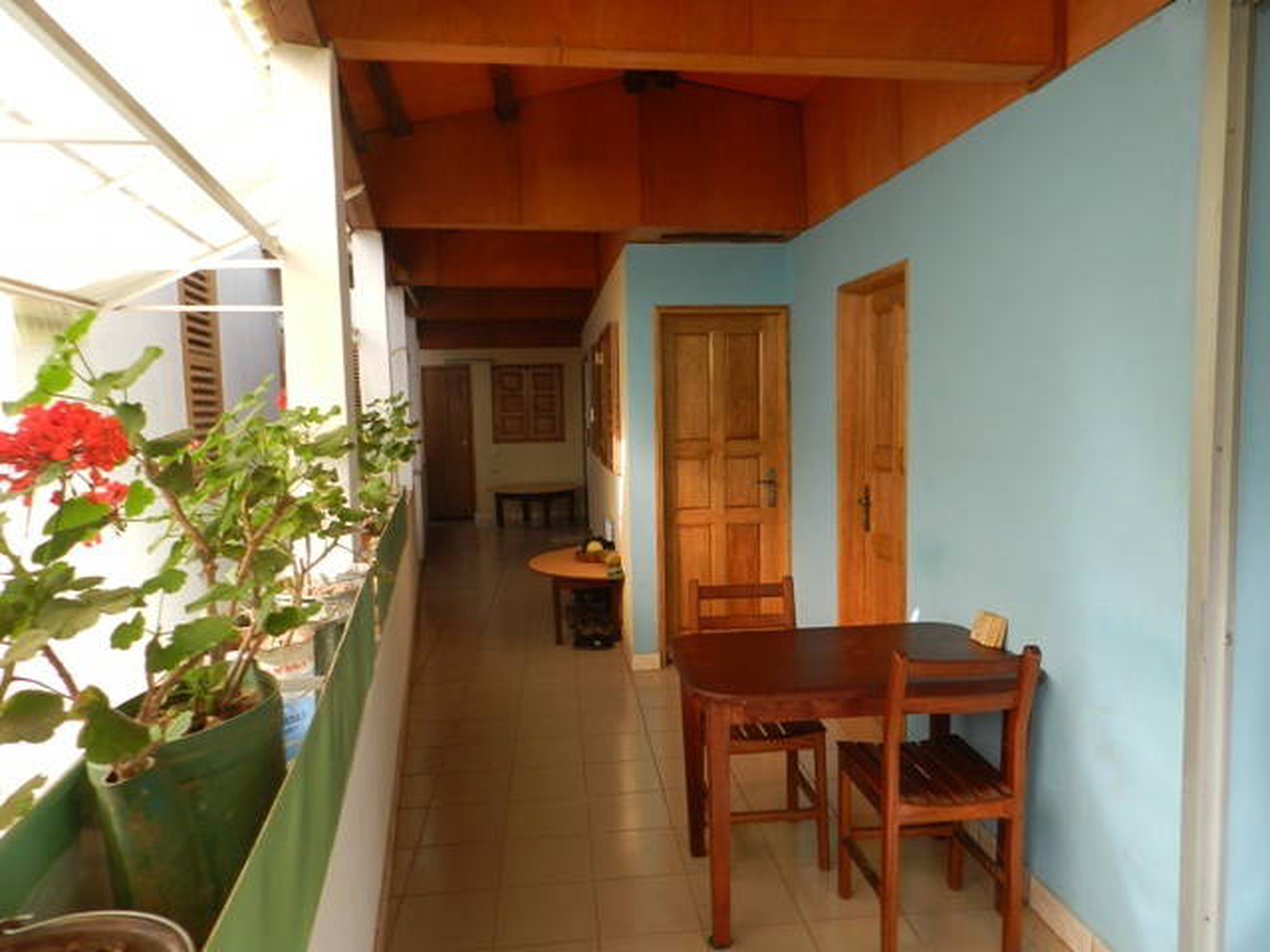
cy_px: 476
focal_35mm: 23
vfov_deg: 58.9
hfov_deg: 73.9
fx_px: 844
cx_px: 635
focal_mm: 4
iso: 160
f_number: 3.4
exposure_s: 1/250
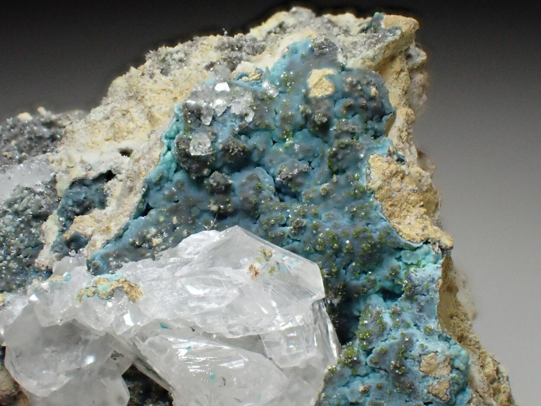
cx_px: 270
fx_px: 1563
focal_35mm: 100
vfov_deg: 14.8
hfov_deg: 19.6
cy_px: 203
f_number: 6.3
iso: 640
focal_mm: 18
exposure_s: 1/400
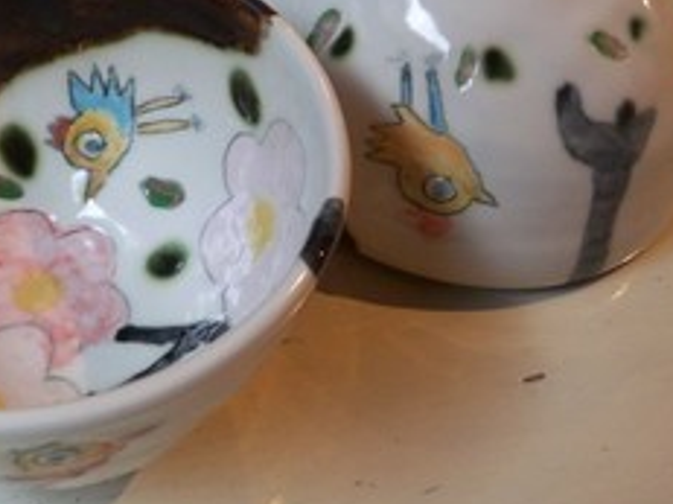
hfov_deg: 29.5
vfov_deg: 22.5
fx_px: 1263
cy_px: 172
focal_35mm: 65
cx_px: 194
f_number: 3.9
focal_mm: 6.4
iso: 200
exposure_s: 1/10
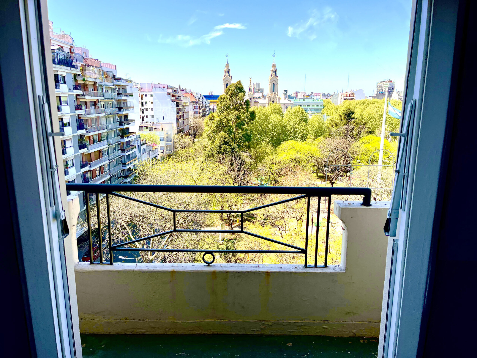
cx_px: 238
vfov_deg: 53.1
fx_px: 358
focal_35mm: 26
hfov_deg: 67.3
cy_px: 179
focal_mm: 5.1
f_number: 1.6
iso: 50
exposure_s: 1/1325
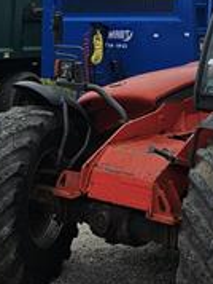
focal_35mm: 99
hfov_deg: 15.0
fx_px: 810
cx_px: 105
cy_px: -145
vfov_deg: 17.7
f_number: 1.8
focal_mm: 5.4
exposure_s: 1/2993
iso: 25
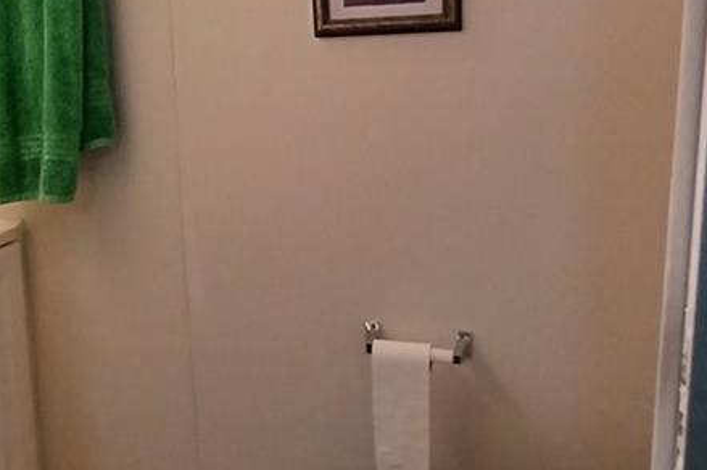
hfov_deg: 51.5
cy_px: 148
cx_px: 272
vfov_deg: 35.5
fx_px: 726
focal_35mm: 37
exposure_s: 1/50
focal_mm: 1.42
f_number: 2.2
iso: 80
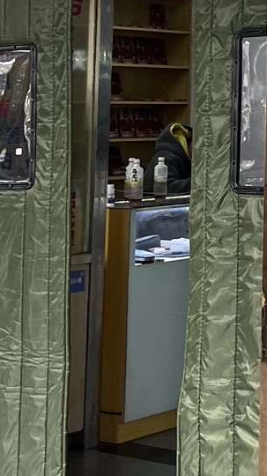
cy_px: -33
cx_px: 476
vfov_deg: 19.6
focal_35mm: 105
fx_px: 1324
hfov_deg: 10.8
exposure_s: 1/165
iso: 50
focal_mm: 5.7
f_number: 1.5
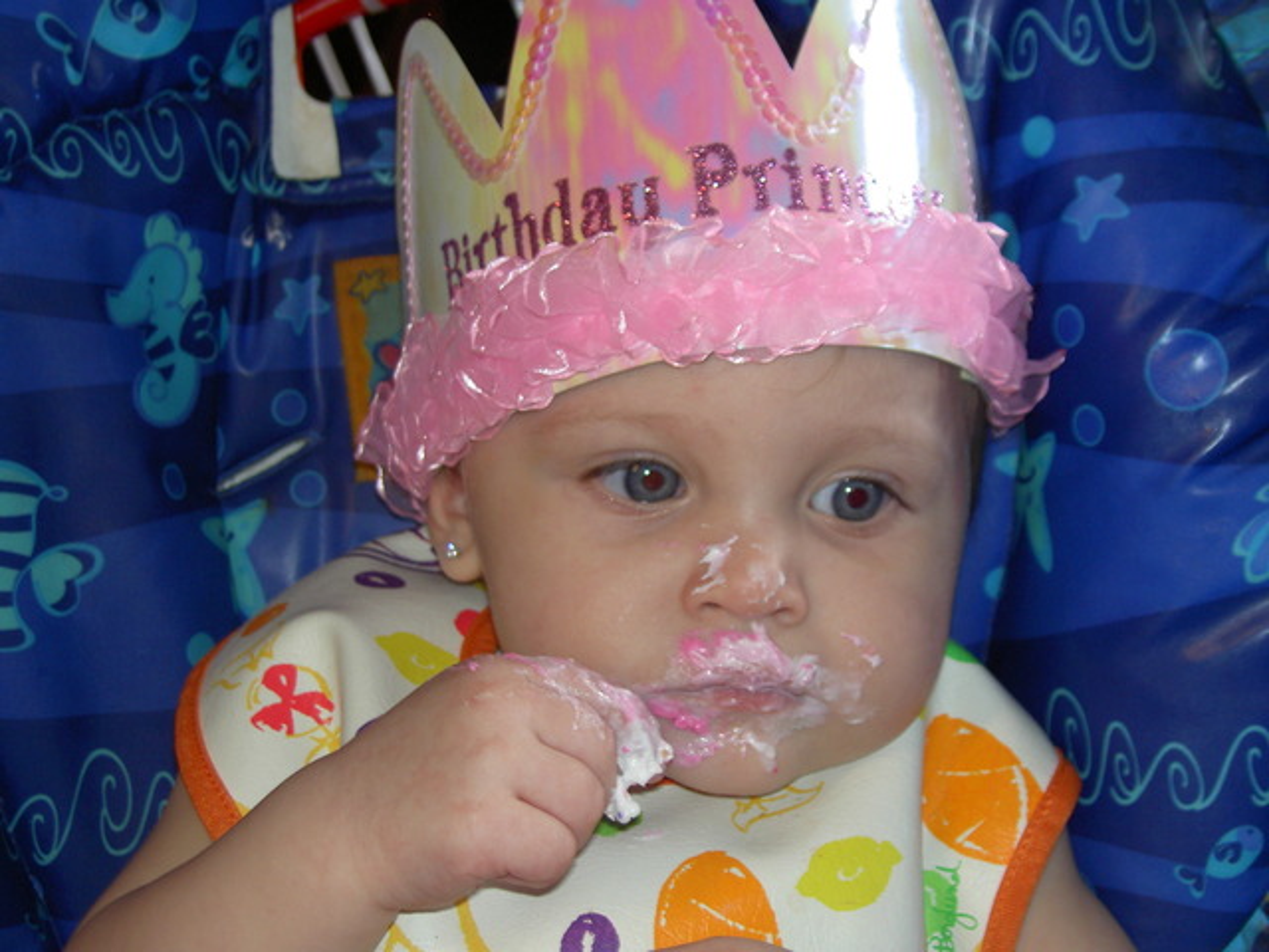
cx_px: 634
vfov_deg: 26.6
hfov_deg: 34.9
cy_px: 476
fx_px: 2016
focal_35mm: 55
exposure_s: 1/68.5
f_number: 3.3
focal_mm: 11.3
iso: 100
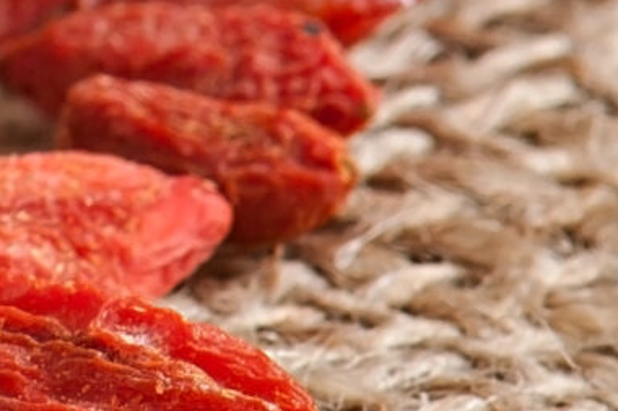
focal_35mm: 1060
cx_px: -927
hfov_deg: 1.9
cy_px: -518
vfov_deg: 1.3
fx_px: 18194
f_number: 11
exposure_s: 1/200
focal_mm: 105
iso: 100
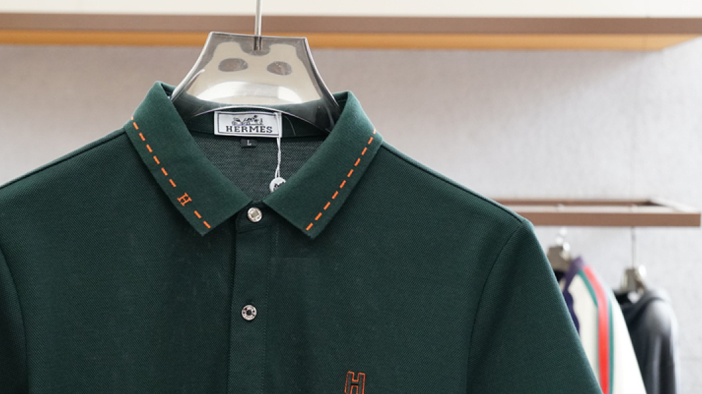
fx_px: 1373
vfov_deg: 16.2
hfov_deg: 28.5
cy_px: 346
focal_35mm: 74
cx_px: 255
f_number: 4
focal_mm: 31
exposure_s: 1/250
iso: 1000
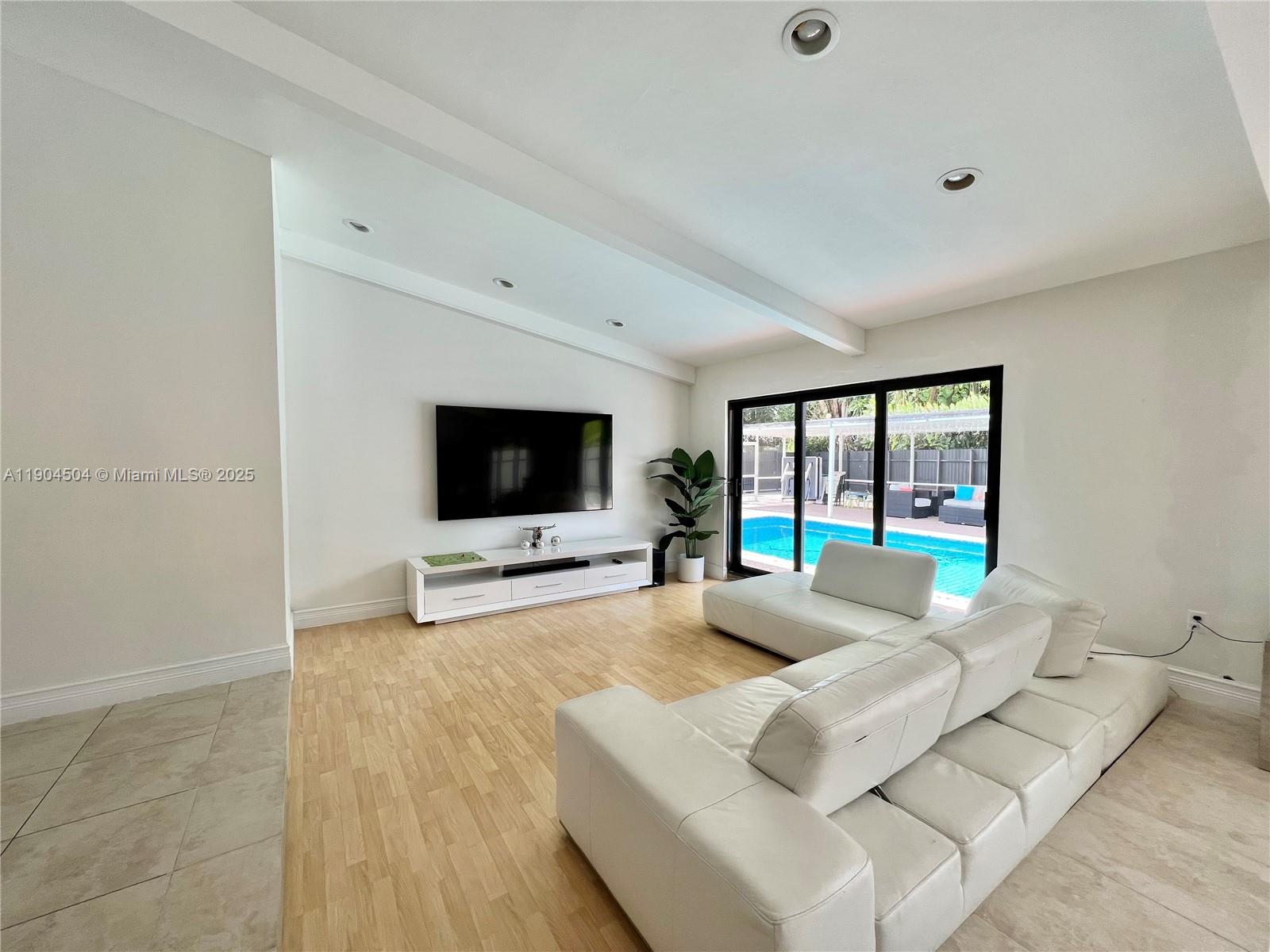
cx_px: 635
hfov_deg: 106.2
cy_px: 476
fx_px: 477
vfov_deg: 89.9
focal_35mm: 13
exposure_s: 1/120
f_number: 1.8
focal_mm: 1.57
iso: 50
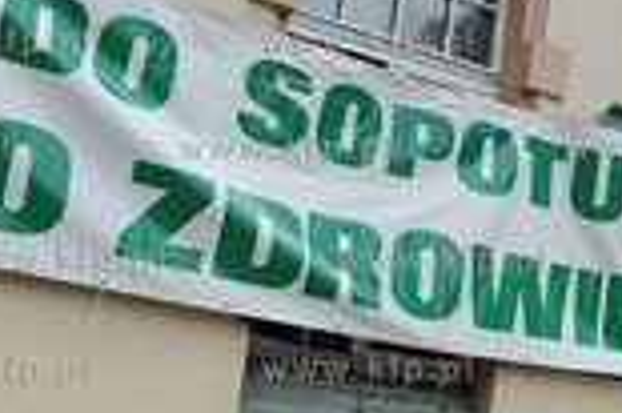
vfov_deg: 21.7
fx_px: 1070
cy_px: 313
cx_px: 582
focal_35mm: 62
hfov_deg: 30.7
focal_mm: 24
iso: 400
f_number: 10
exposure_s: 1/400
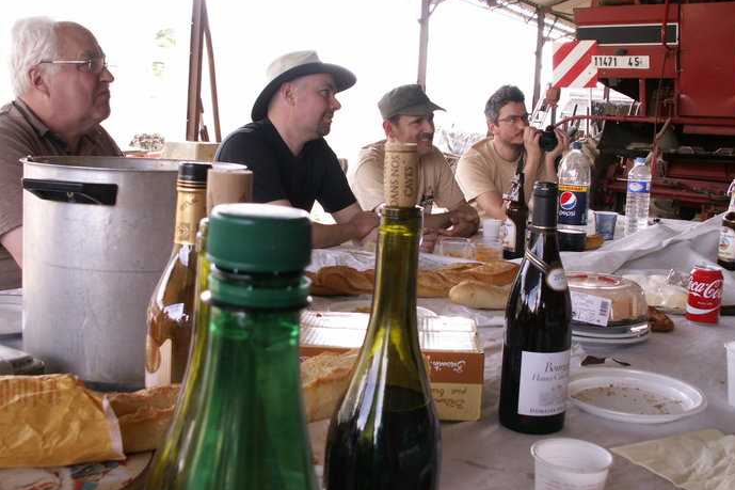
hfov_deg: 51.9
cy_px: 216
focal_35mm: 37
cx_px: 372
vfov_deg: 35.9
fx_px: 755
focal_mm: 5.86
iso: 50
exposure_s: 1/50
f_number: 4
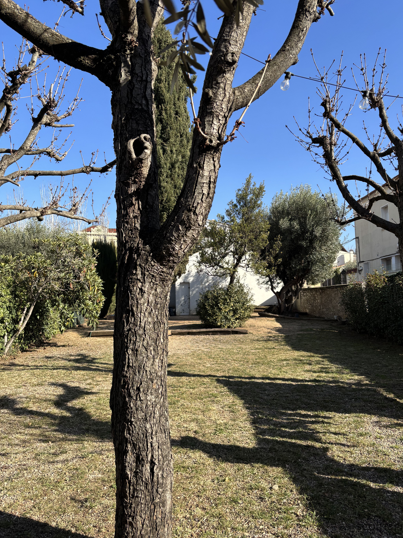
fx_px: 419
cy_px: 262
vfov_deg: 65.3
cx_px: 207
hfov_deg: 51.3
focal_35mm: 27
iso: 50
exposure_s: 1/1477
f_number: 1.6
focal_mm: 5.96
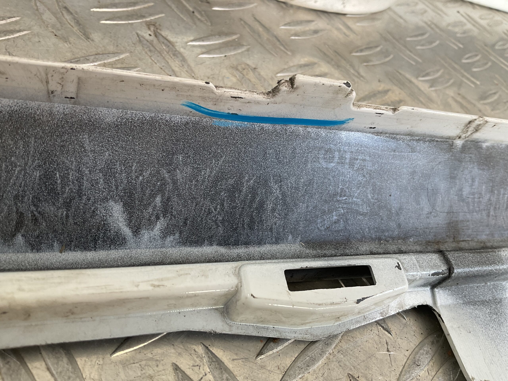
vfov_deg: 48.2
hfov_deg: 61.7
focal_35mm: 29
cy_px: 190
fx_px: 426
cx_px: 254
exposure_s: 1/50
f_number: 1.8
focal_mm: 3
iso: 40
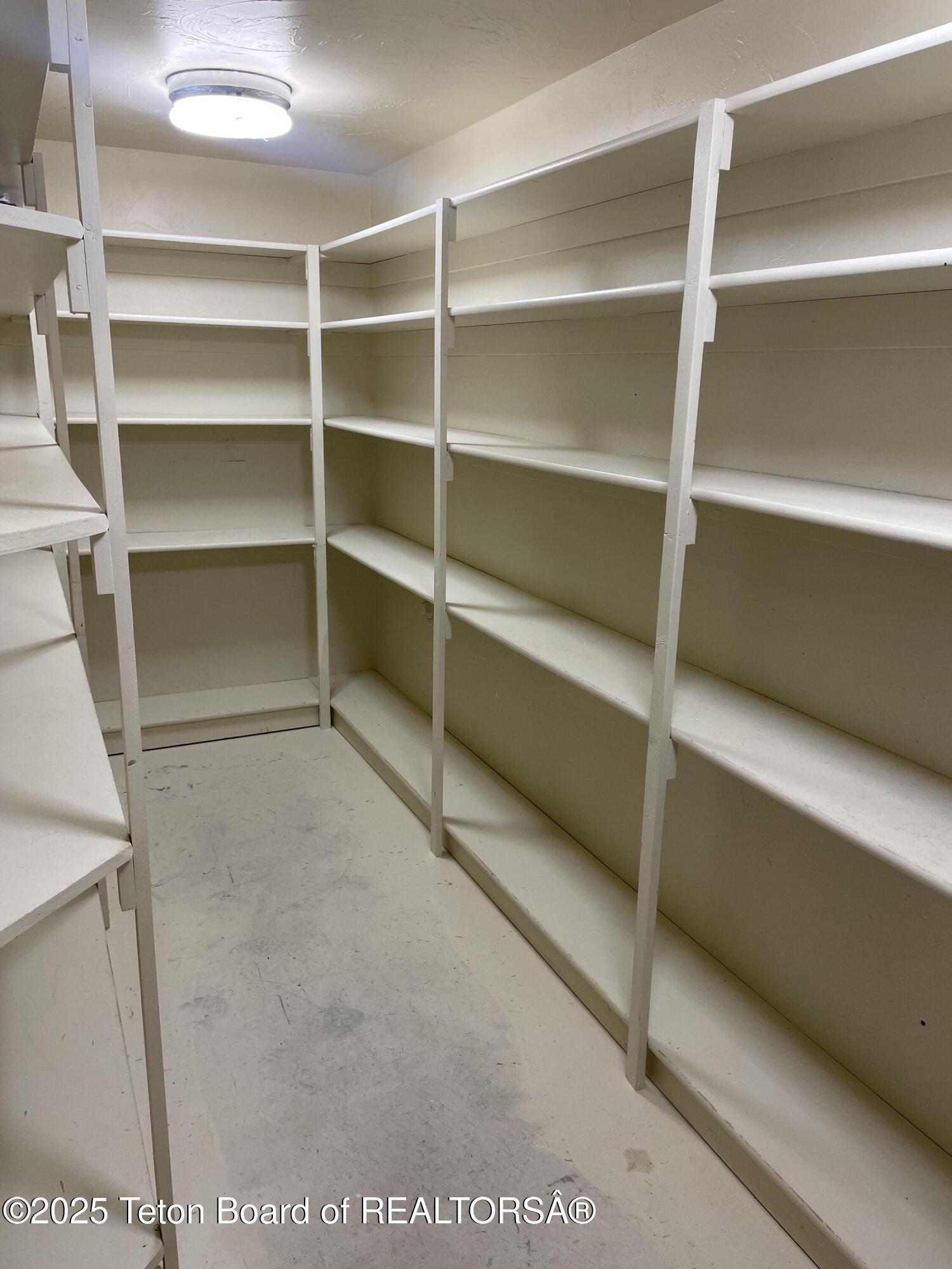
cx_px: 476
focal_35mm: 26
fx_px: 953
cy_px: 634
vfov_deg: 67.3
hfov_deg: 53.1
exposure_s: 1/60
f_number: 1.6
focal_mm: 4.2
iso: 80
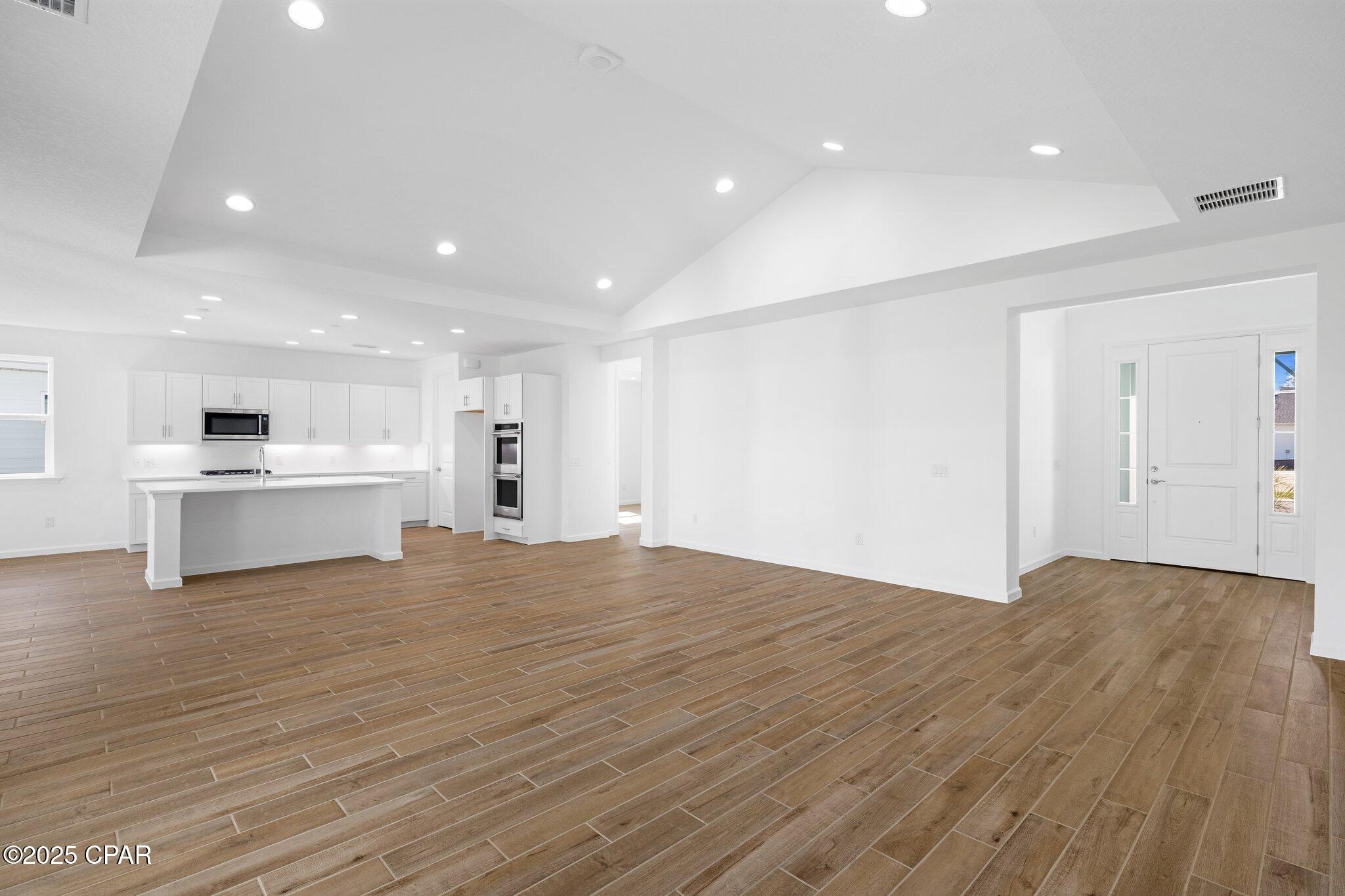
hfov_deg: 93.3
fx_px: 635
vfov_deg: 70.4
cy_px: 448
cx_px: 672
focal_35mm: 17
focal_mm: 17
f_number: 10
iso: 500
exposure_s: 1/5
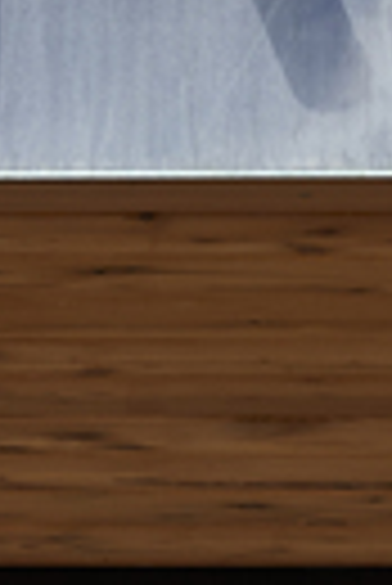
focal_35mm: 1037
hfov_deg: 1.3
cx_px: -471
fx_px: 16891
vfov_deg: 2.0
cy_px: -1652
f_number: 11
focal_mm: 135
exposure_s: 1/80
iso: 100
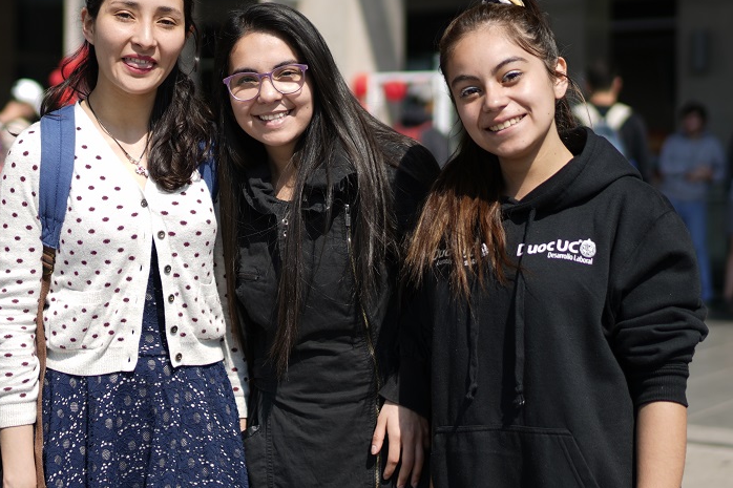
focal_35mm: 76
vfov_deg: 17.9
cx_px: 235
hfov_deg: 26.5
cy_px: 194
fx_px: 1547
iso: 50
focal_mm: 35
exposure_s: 1/1250
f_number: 1.4
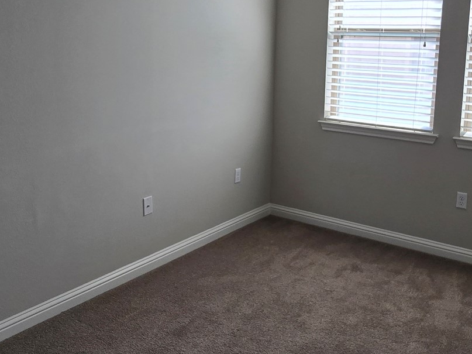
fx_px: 450
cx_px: 299
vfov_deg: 42.1
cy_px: 106
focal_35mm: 33
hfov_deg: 54.6
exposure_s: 1/120
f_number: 2.2
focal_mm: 2.2
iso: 50
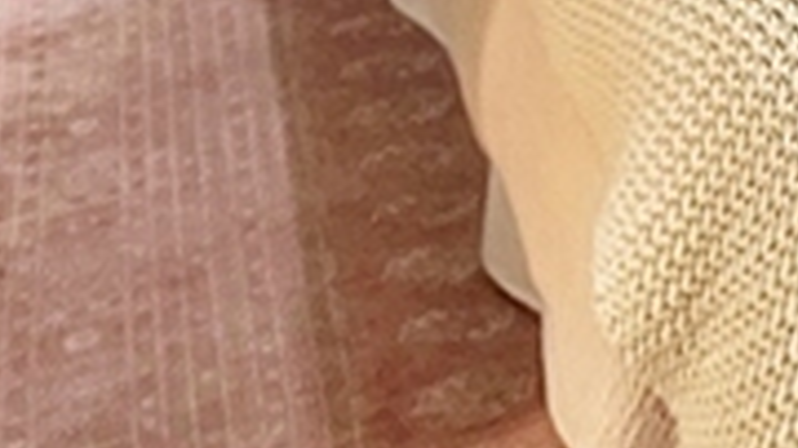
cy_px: -829
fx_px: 1840
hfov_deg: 22.2
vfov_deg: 10.5
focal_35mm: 87
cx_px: 1002
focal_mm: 2.22
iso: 500
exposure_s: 1/60
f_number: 2.2
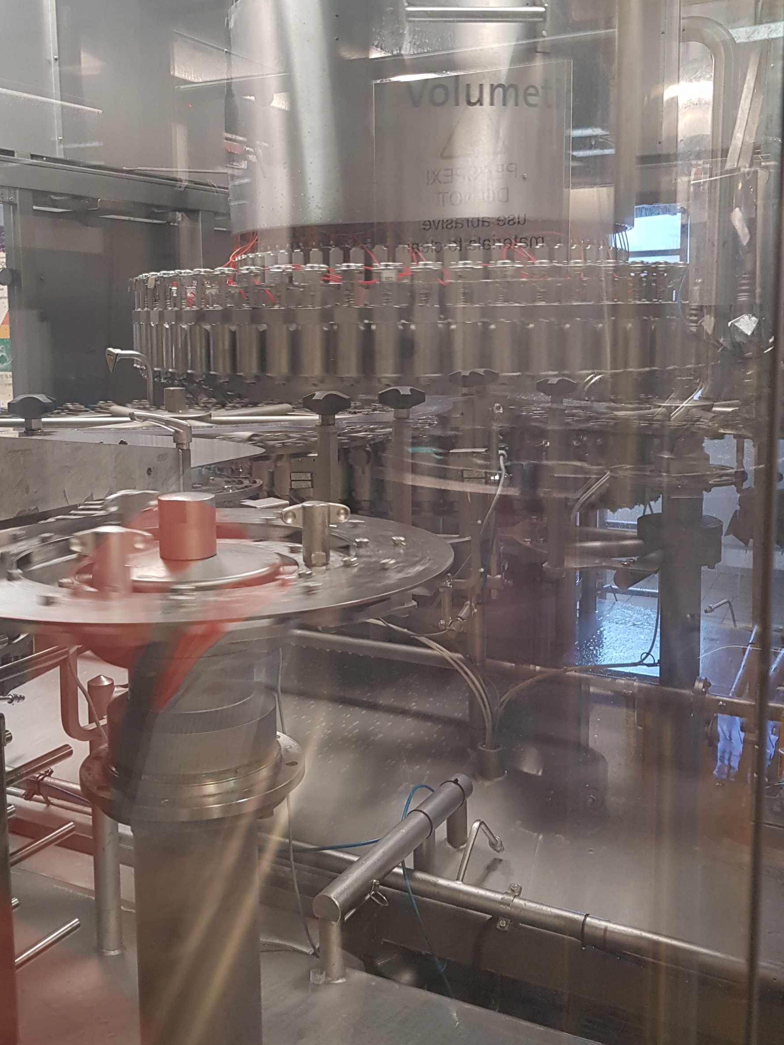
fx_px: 1087
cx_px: 340
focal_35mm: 36
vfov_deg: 51.1
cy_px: 427
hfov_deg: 39.6
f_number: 1.7
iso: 160
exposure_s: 1/33
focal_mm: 4.3
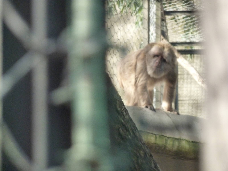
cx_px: 114
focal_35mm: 300
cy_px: 86
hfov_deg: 6.6
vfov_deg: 5.0
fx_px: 1976
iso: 640
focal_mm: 49.2
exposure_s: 1/250
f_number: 4.9
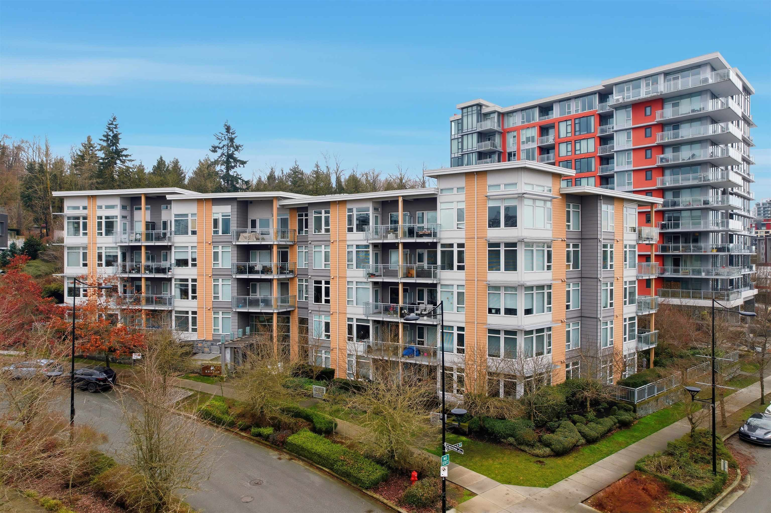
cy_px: 256
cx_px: 386
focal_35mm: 22
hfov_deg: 78.6
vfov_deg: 57.2
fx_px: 471
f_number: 2.8
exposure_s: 1/1000
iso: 100
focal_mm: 8.4
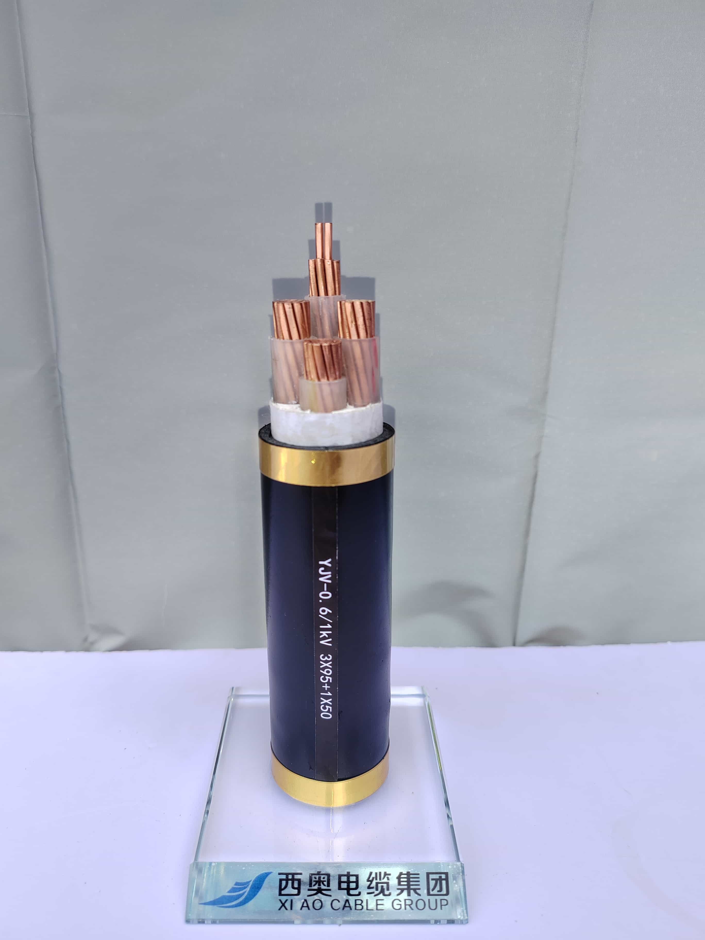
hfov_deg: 51.4
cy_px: 470
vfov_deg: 65.3
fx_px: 733
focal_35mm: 27
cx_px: 352
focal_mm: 6.14
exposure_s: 1/100
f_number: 1.8
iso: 125
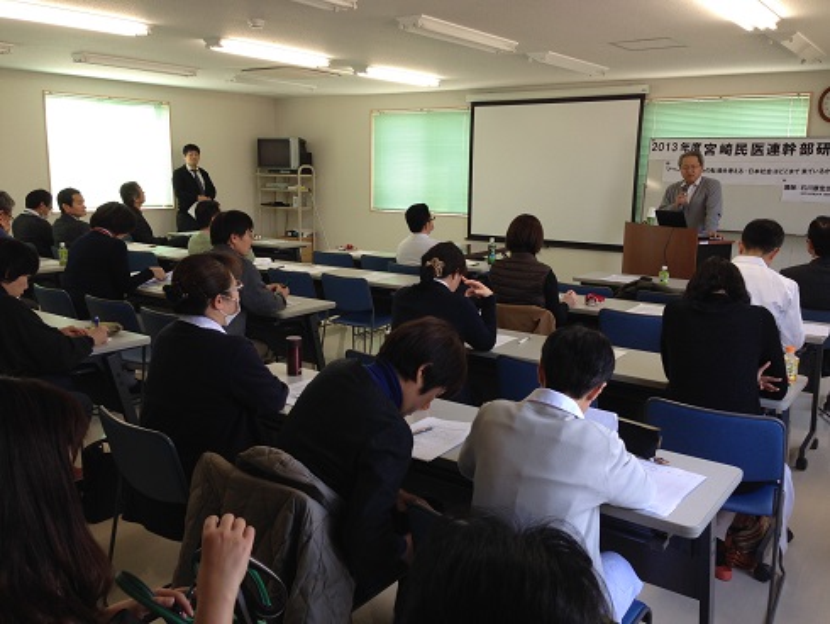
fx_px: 792
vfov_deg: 43.0
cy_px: 312
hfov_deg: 55.3
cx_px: 415
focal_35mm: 33
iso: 50
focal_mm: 4.12
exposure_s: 1/60
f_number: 2.4
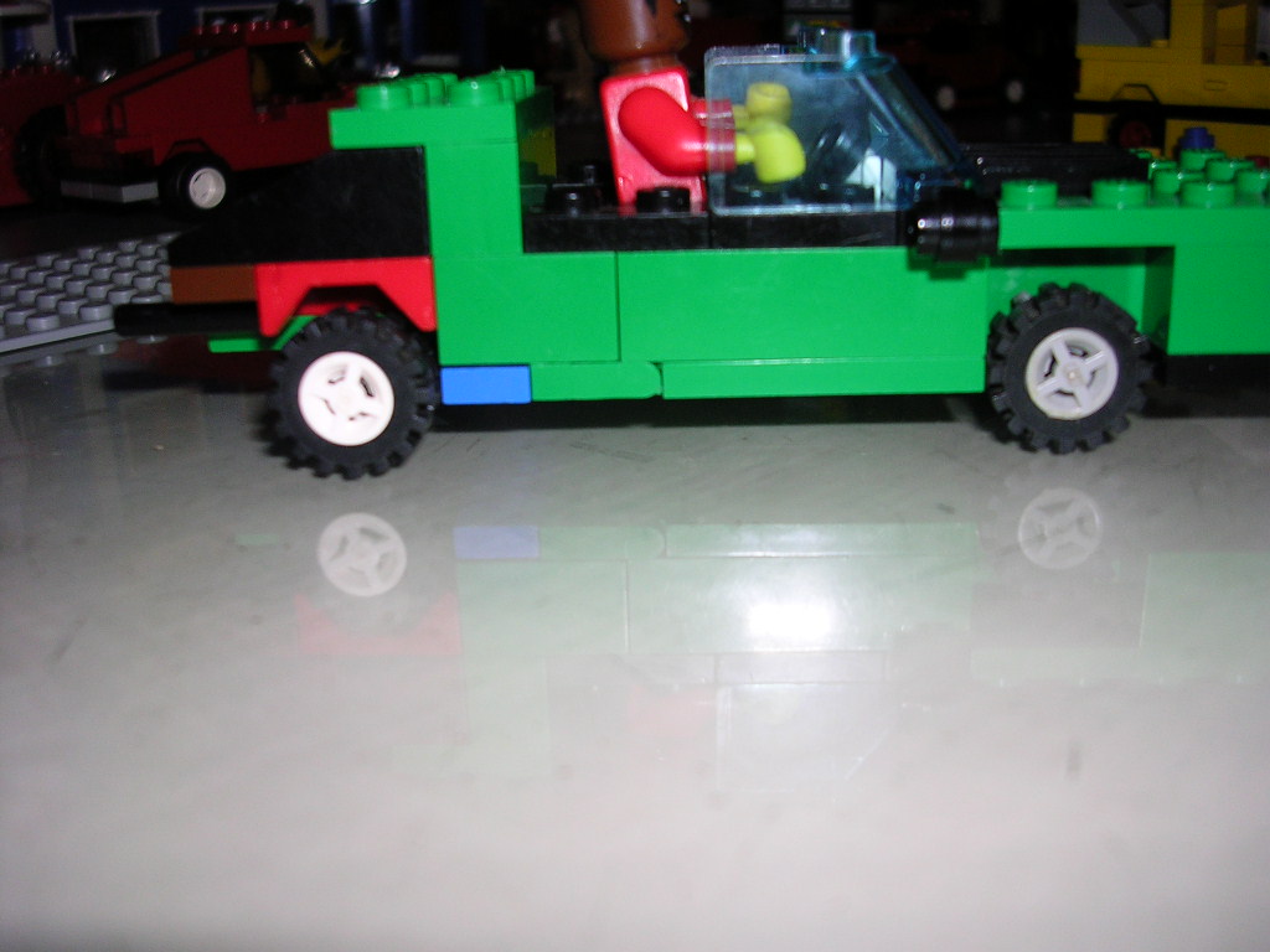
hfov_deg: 49.0
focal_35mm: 38
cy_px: 476
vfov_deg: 37.7
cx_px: 635
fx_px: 1394
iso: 50
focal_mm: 5.8
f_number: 2.8
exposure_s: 1/60.1
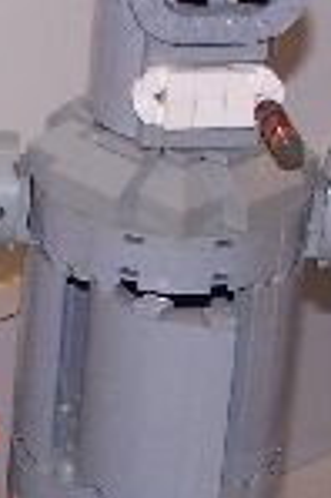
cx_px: -134
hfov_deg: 4.5
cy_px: 485
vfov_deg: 6.8
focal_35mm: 304
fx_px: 4202
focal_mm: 11.1
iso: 140
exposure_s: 1/80
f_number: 3.2
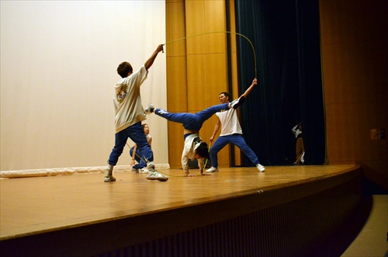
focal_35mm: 36
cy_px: 128
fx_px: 387
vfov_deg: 36.7
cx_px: 194
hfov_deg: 53.2
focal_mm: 24
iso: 3200
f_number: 5
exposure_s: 1/400
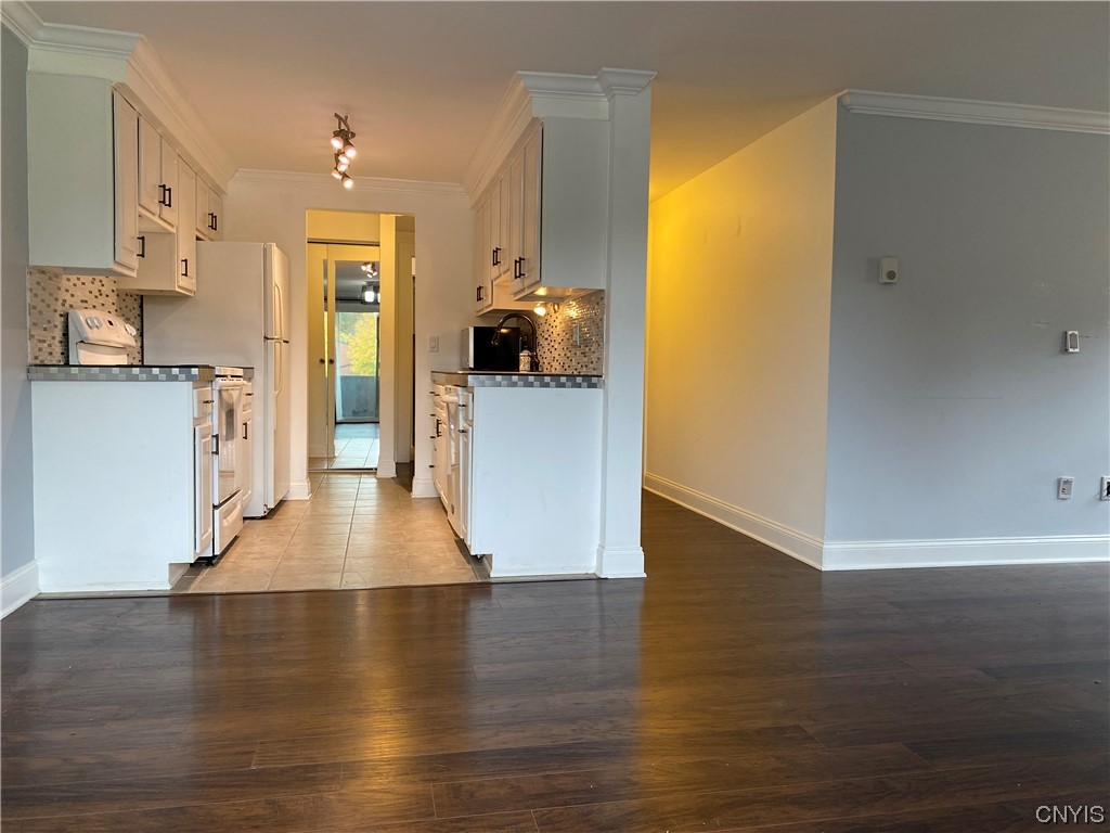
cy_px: 416
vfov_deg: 53.1
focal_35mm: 26
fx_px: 834
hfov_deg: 67.3
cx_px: 555
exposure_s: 1/60
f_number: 1.8
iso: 80
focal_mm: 4.25
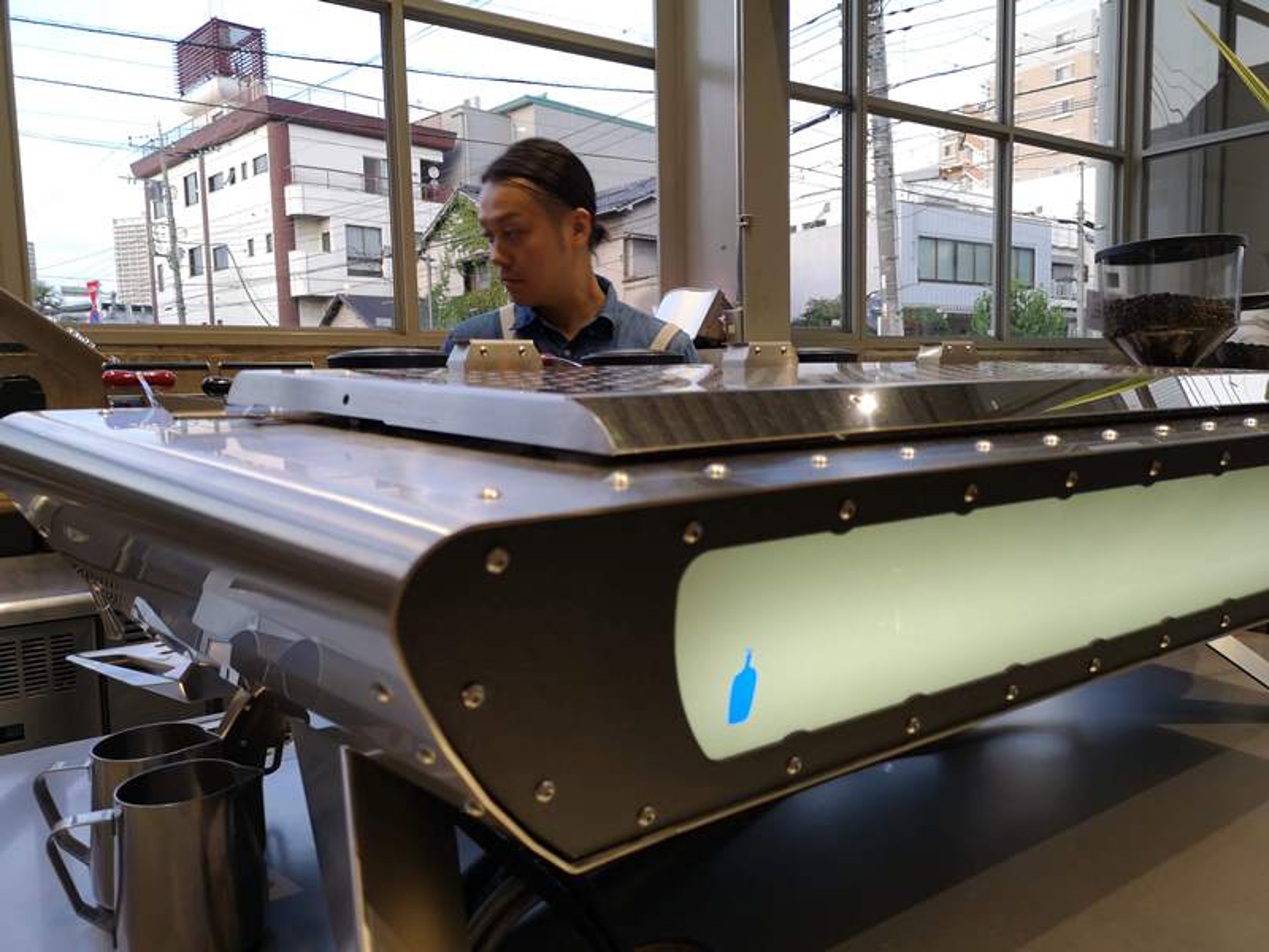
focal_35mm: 27
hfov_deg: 65.3
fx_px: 990
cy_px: 476
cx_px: 634
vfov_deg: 51.4
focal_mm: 3.95
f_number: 1.8
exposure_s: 1/50
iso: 80
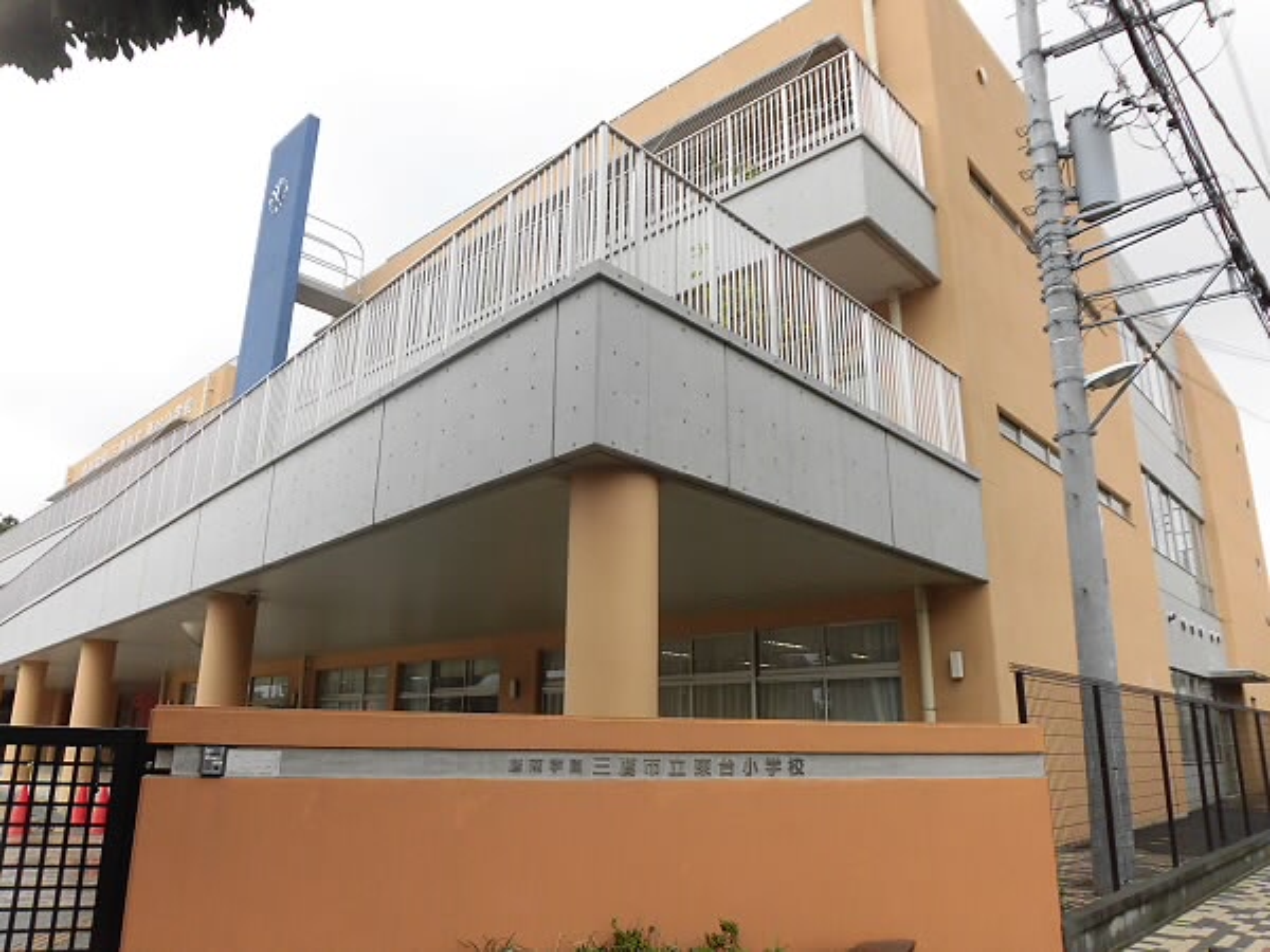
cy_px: 476
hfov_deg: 71.6
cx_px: 635
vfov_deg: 56.8
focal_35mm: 24
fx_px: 881
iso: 100
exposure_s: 1/500
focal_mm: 4.3
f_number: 3.1
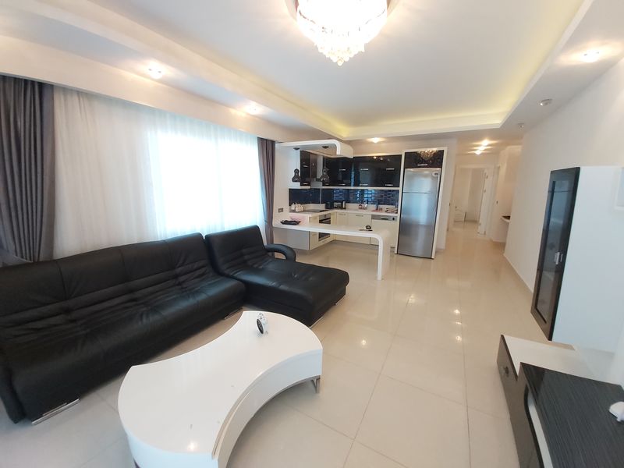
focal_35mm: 12
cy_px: 234
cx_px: 312
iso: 200
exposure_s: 1/33
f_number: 2.2
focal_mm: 1.42
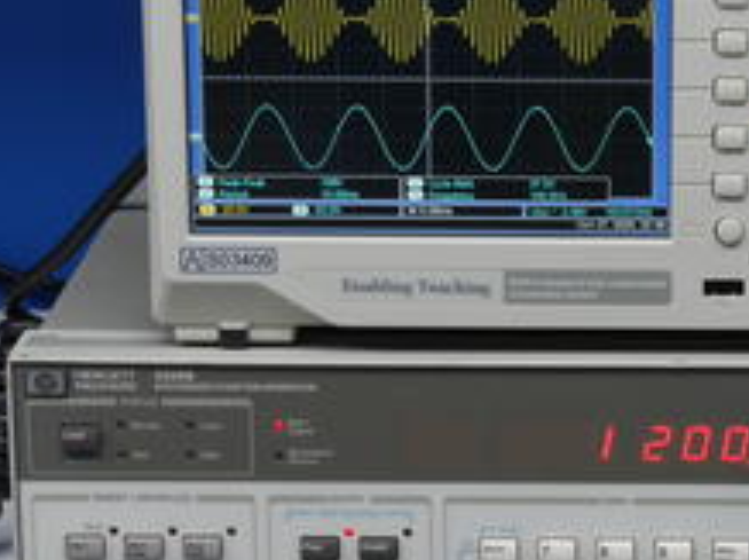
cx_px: 667
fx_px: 3653
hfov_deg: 11.6
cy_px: 320
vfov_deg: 8.8
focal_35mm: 169
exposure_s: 1/10
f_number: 11
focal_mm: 46
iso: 400
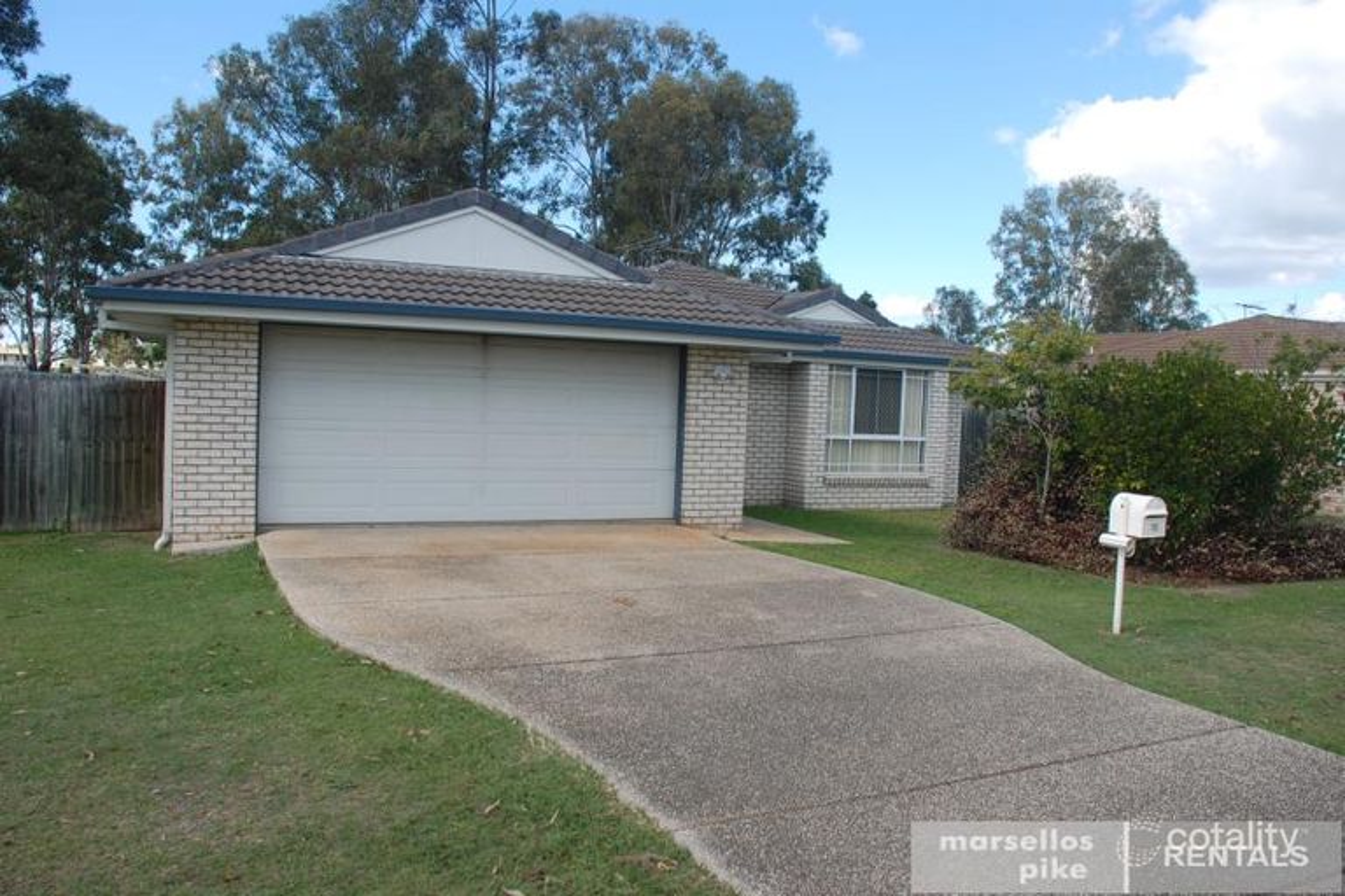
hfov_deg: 67.4
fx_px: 1009
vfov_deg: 47.9
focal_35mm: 27
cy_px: 448
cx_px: 672
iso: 100
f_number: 6.3
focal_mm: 18
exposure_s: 1/160
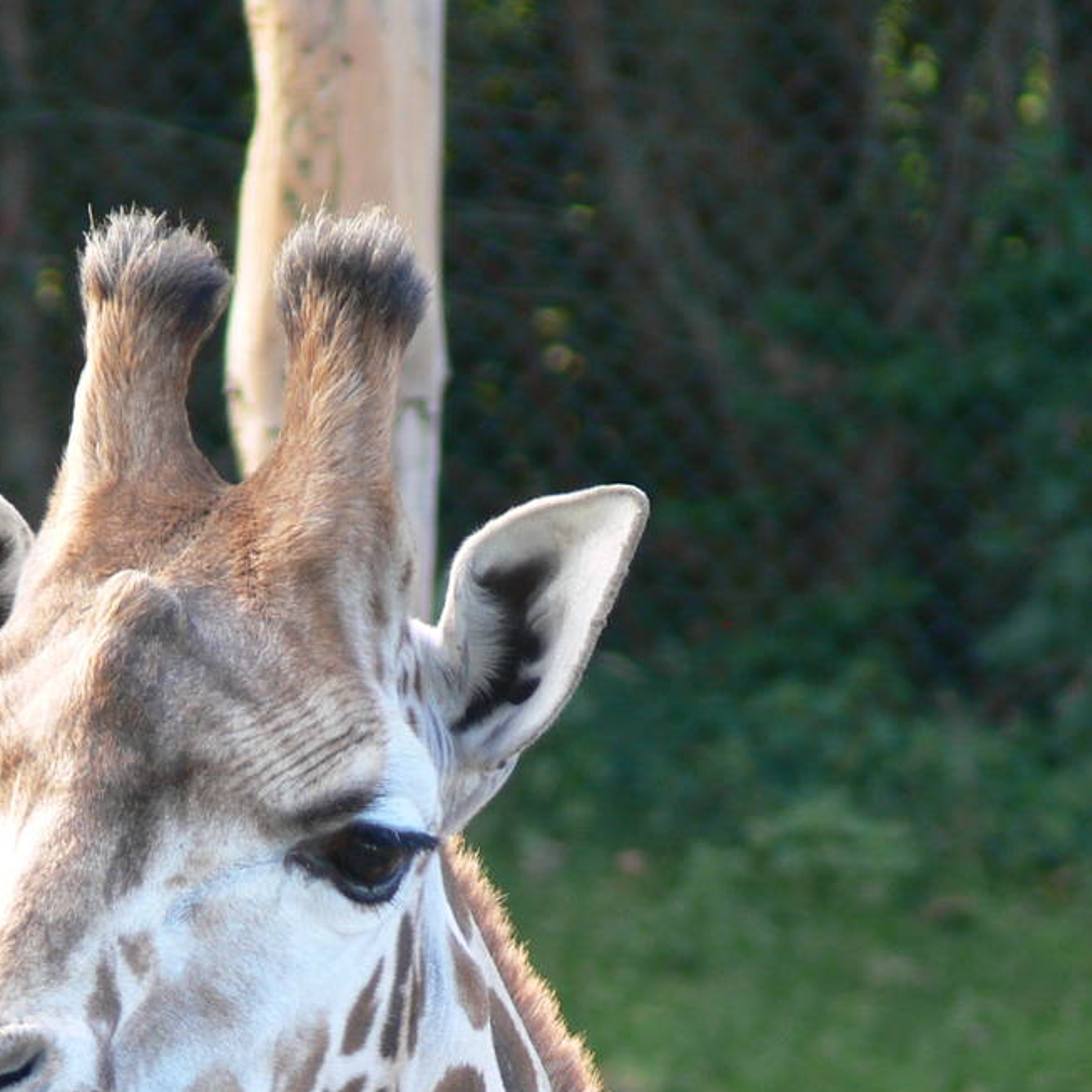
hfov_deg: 1.9
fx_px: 32478
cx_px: 283
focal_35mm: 910
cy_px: 896
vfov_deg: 1.9
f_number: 4
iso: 80
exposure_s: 1/50
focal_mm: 88.8
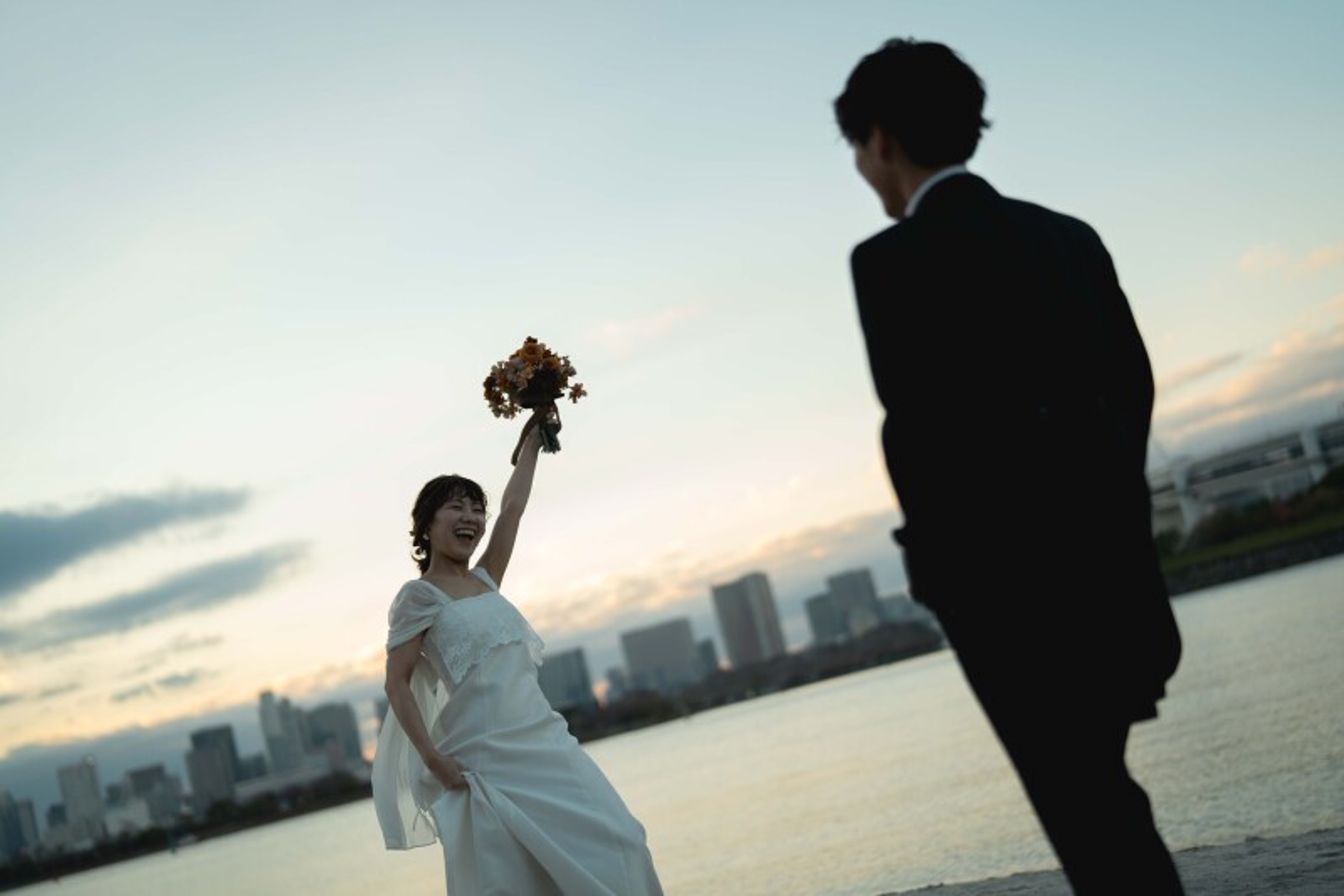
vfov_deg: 27.0
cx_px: 672
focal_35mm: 50
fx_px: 1866
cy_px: 448
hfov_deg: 39.6
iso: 400
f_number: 1.8
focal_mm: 50
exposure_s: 1/1600
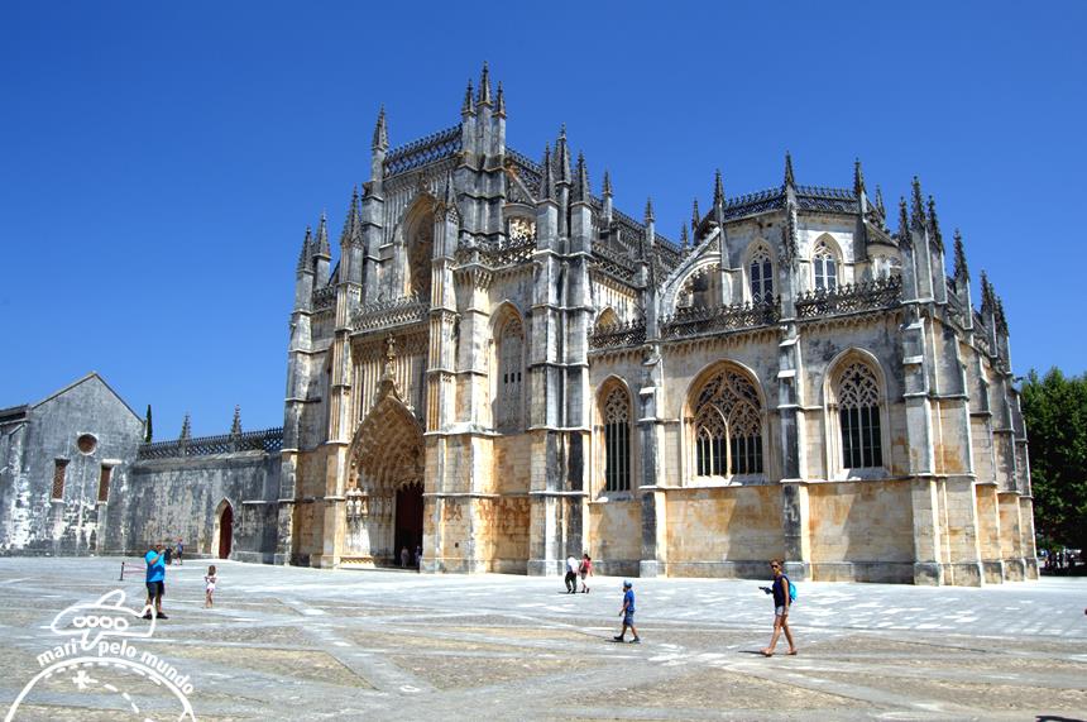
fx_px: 814
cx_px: 544
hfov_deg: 67.5
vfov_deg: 47.8
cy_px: 361
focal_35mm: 27
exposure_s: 1/60
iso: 100
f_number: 16
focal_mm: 18
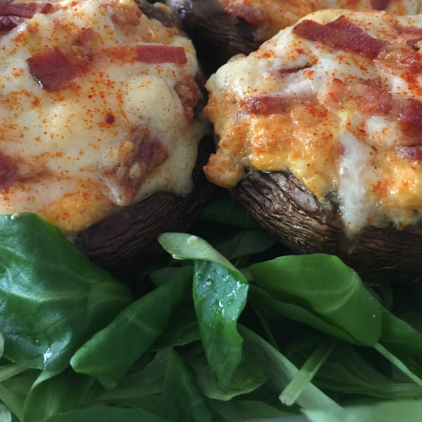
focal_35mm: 38
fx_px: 524
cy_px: 169
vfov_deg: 43.6
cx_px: 201
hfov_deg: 43.8
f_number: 2.2
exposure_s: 1/10
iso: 125
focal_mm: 4.15
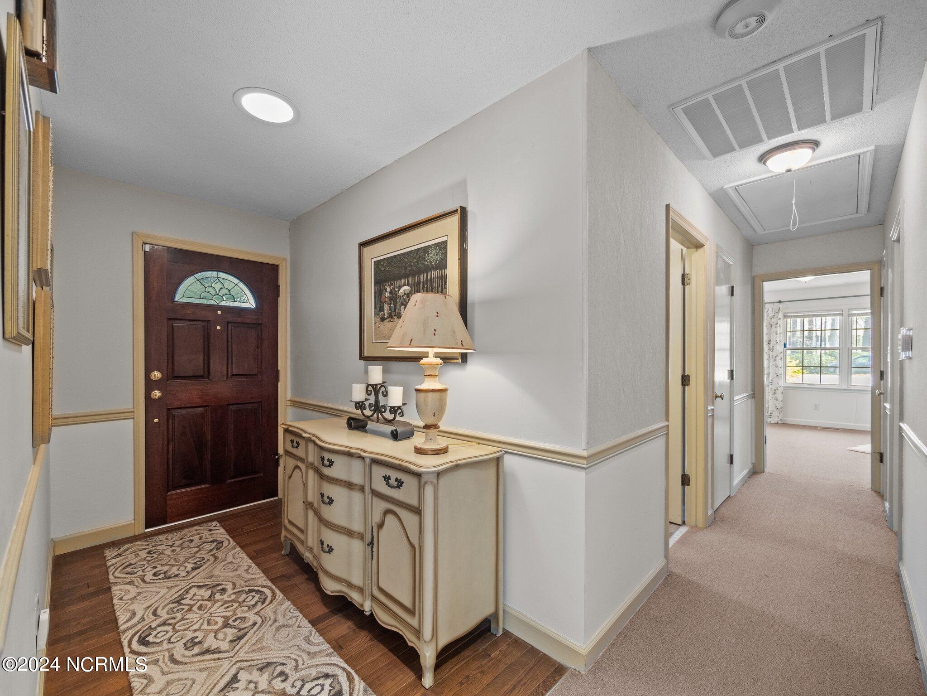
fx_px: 375
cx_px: 464
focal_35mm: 14
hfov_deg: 102.1
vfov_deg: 85.7
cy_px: 348
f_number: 4
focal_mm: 7
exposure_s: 1/10
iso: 400
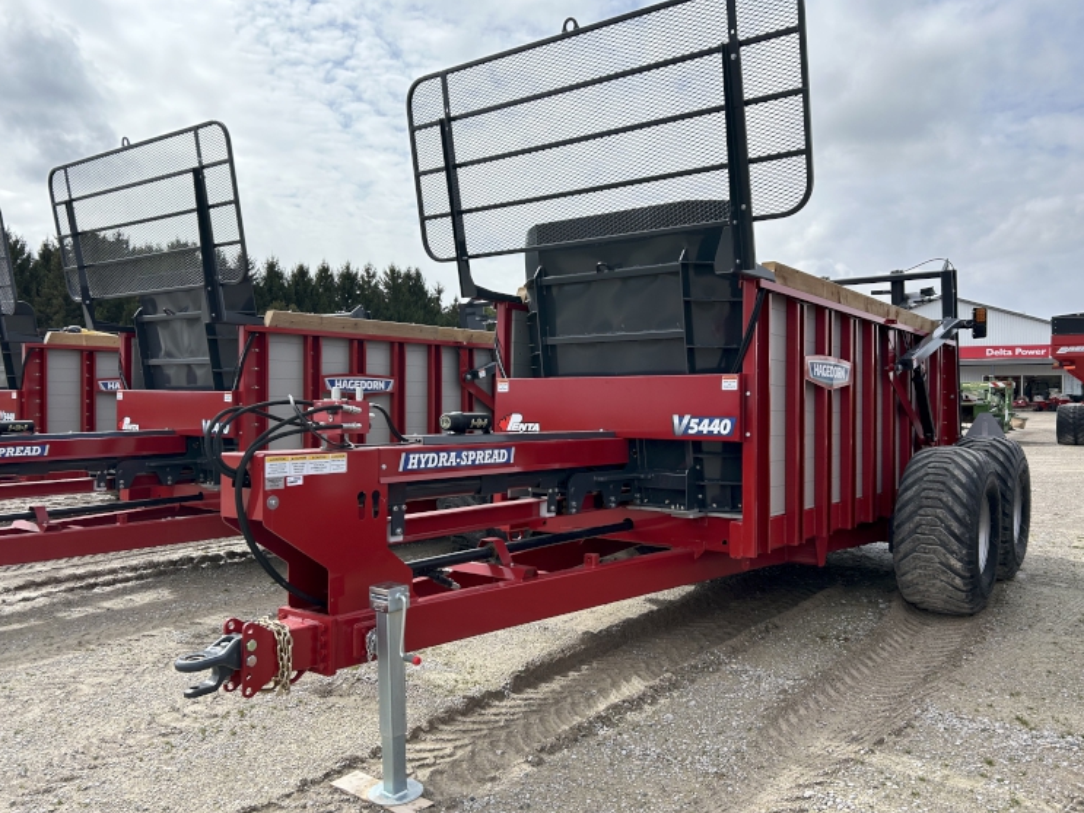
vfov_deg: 49.7
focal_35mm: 28
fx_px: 877
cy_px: 401
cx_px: 541
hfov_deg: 63.5
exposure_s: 1/5319
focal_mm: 5.7
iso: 50
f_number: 1.5
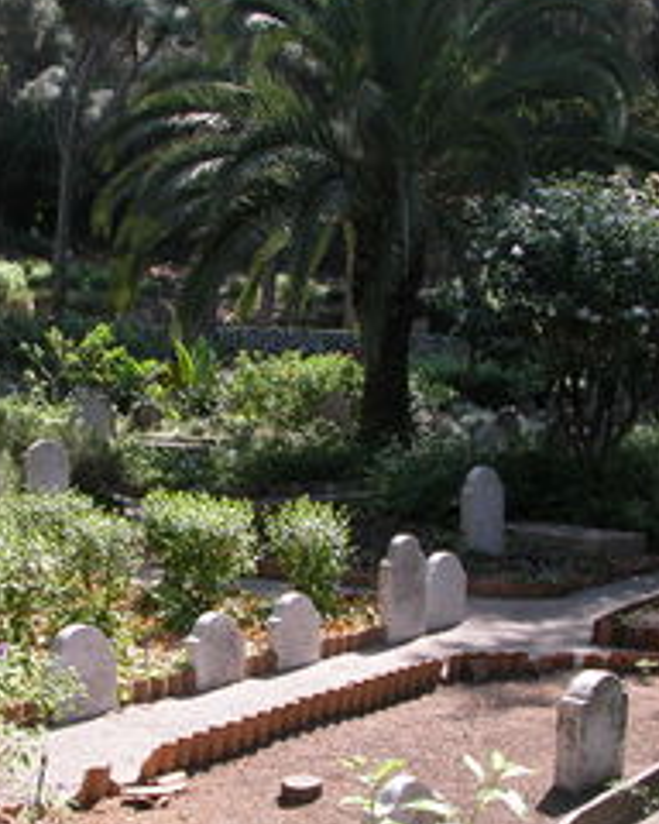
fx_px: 1390
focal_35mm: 57
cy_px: 494
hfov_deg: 26.5
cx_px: 227
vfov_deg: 32.9
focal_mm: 8.9
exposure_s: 1/167
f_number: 4.5
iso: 100
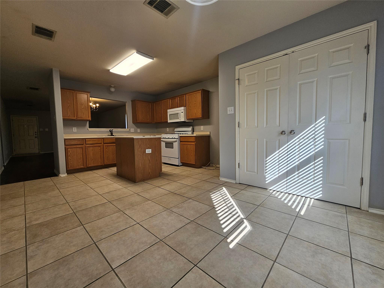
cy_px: 144
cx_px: 192
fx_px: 144
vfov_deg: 89.9
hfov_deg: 106.2
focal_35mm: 13
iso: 80
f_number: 2.2
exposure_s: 1/120
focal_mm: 2.2
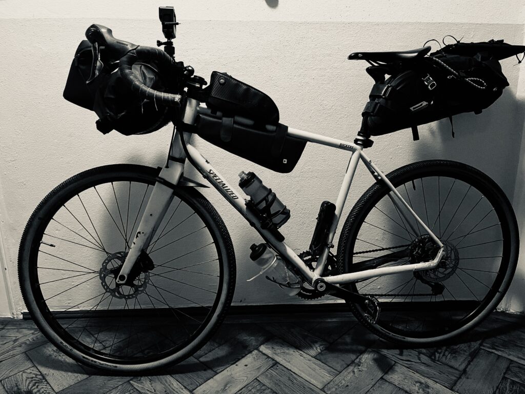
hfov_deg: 67.3
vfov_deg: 53.1
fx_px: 394
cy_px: 197
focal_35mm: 26
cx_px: 262
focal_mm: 5.1
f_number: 1.6
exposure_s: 1/25
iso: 800
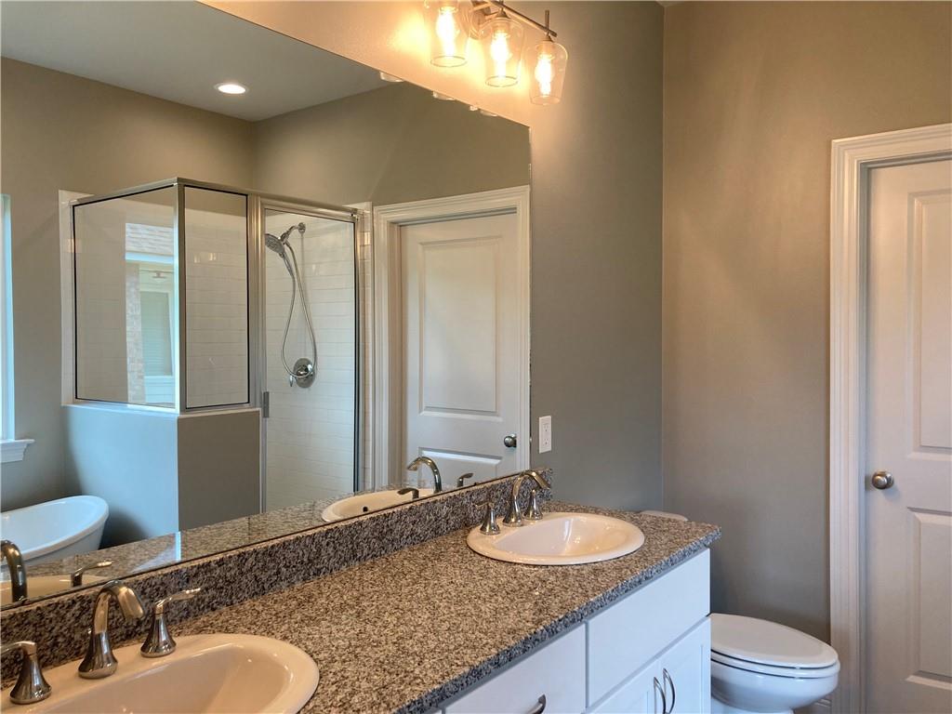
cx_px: 476
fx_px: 770
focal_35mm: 28
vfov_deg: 49.7
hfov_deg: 63.4
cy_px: 357
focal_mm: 3.99
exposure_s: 1/120
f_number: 1.8
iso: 64
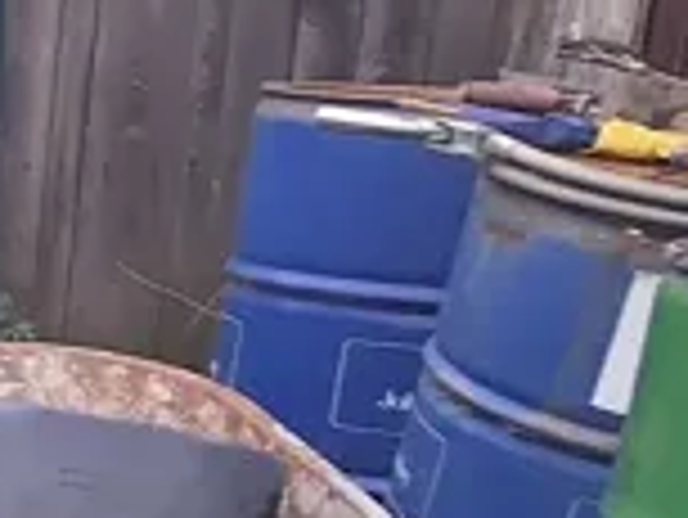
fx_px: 2984
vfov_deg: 9.7
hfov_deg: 10.0
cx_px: -1345
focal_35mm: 150
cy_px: 680
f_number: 1.8
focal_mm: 5.54
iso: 40
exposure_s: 1/196
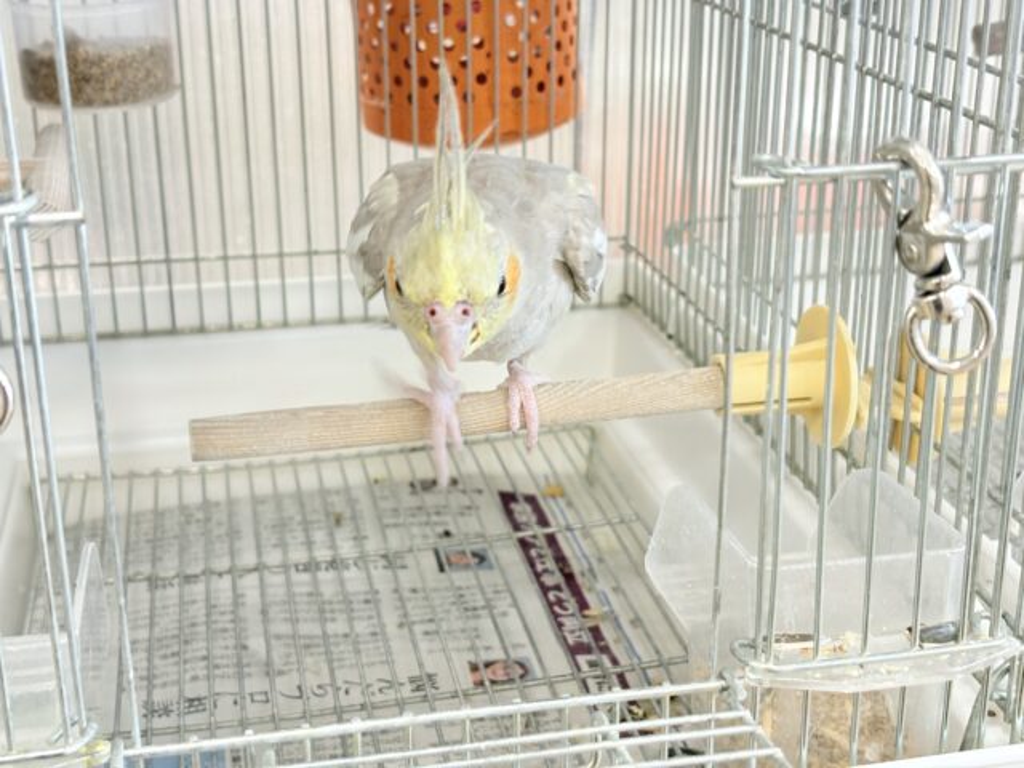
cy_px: 384
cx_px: 512
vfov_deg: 28.0
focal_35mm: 52
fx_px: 1538
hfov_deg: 36.8
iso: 100
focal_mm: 5.96
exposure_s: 1/50
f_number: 1.6
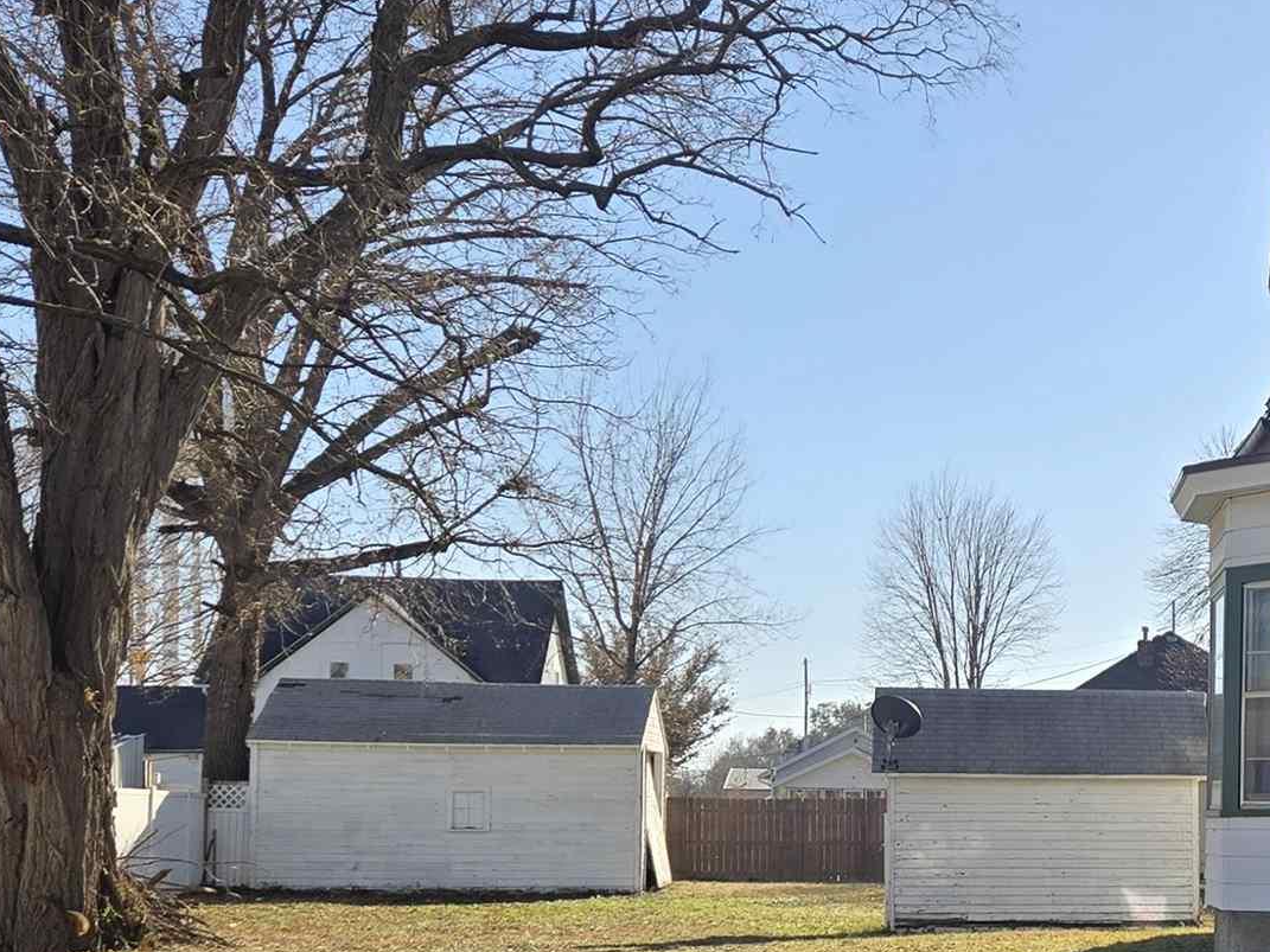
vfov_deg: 21.9
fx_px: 2421
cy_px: 812
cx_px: 1279
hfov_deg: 27.6
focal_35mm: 66
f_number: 1.8
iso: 25
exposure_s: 1/1714
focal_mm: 5.4
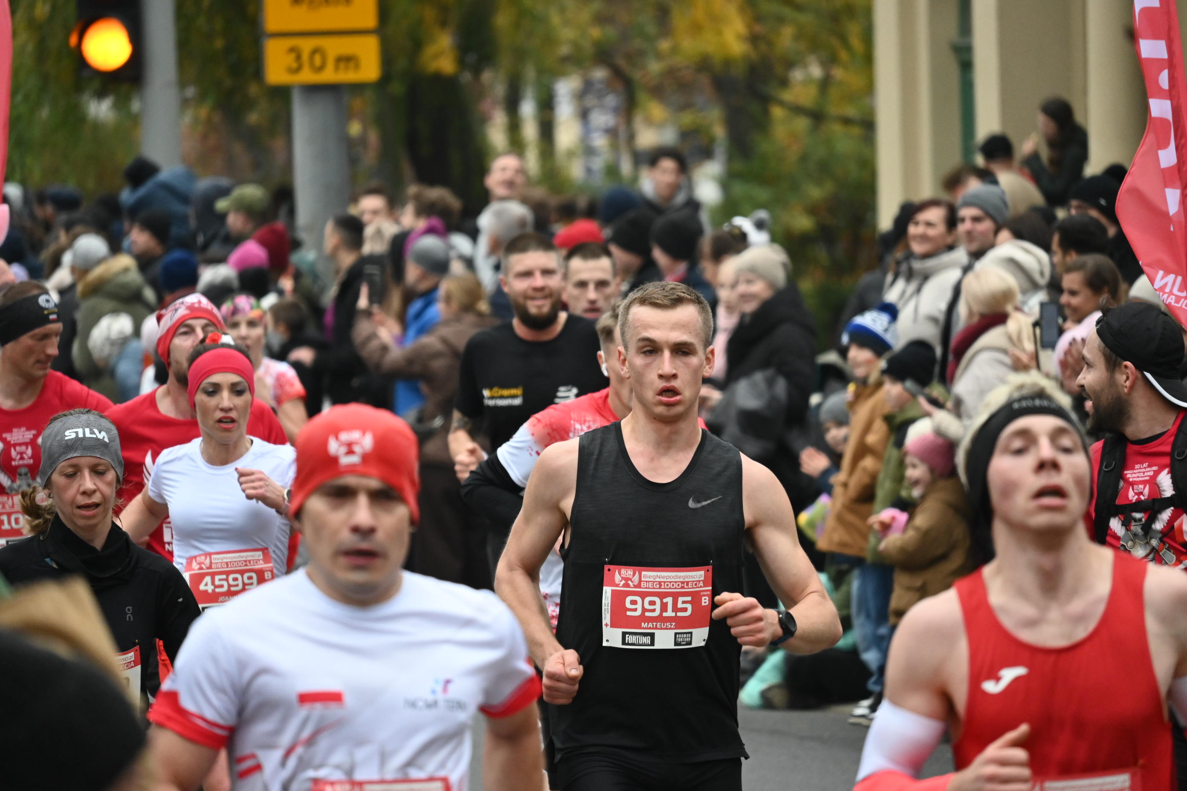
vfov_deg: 4.0
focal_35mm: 345
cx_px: 594
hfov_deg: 6.0
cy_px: 396
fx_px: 11375
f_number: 6
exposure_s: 1/640
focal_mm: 230
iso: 1600
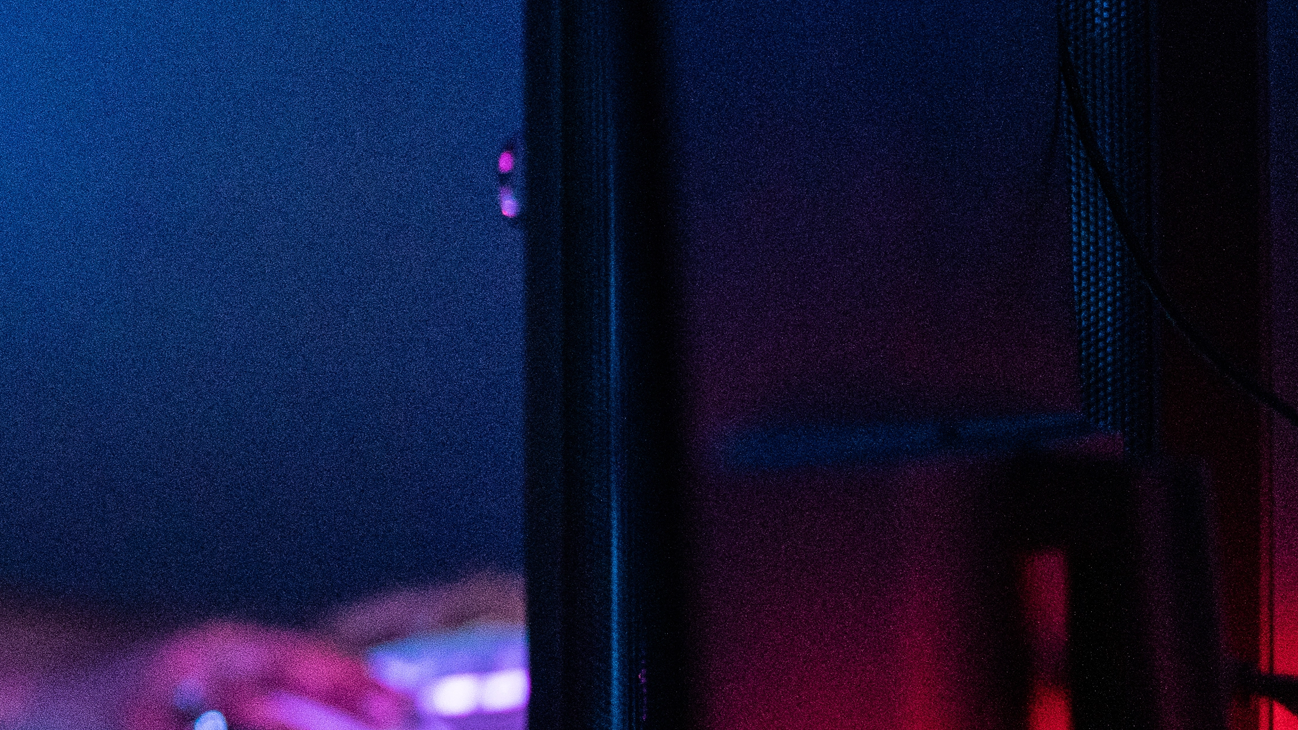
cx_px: -844
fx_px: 4405
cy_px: 55
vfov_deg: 9.4
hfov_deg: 15.1
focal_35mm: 128
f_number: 1.2
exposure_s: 1/320
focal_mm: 35
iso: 2000
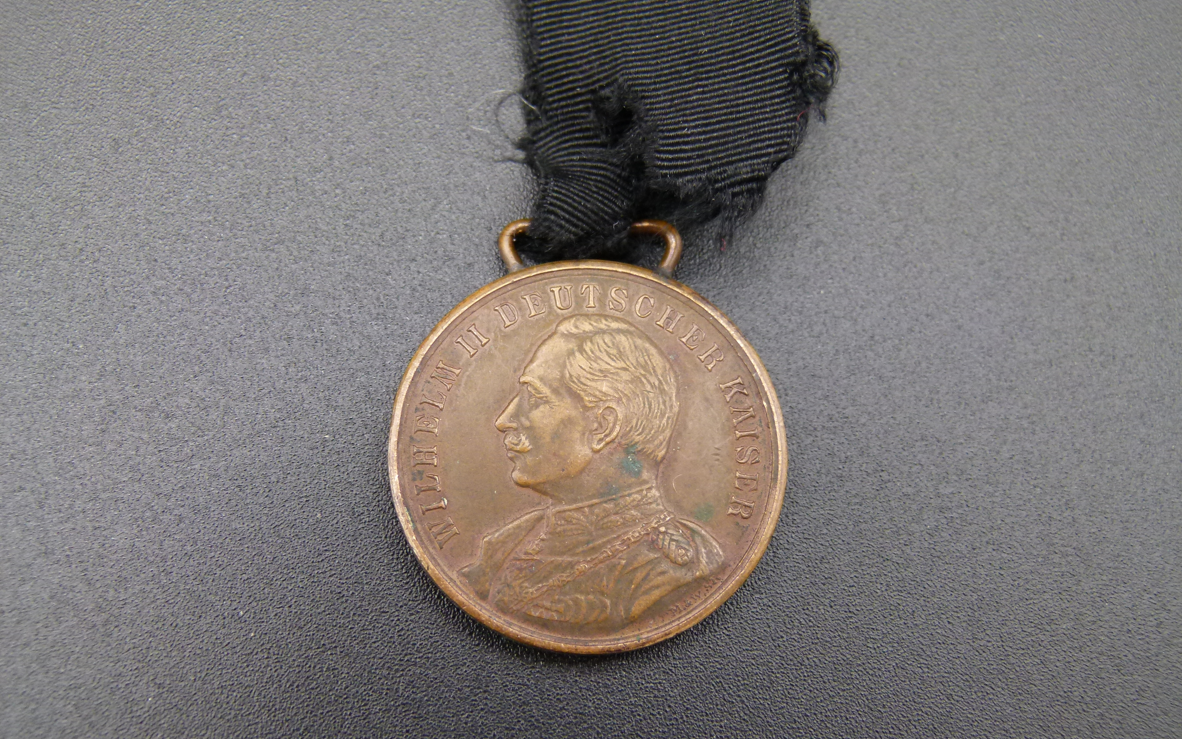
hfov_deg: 40.3
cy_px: 415
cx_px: 590
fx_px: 1611
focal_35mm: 50
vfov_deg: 25.8
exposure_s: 1/60
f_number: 3.2
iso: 200
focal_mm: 8.5
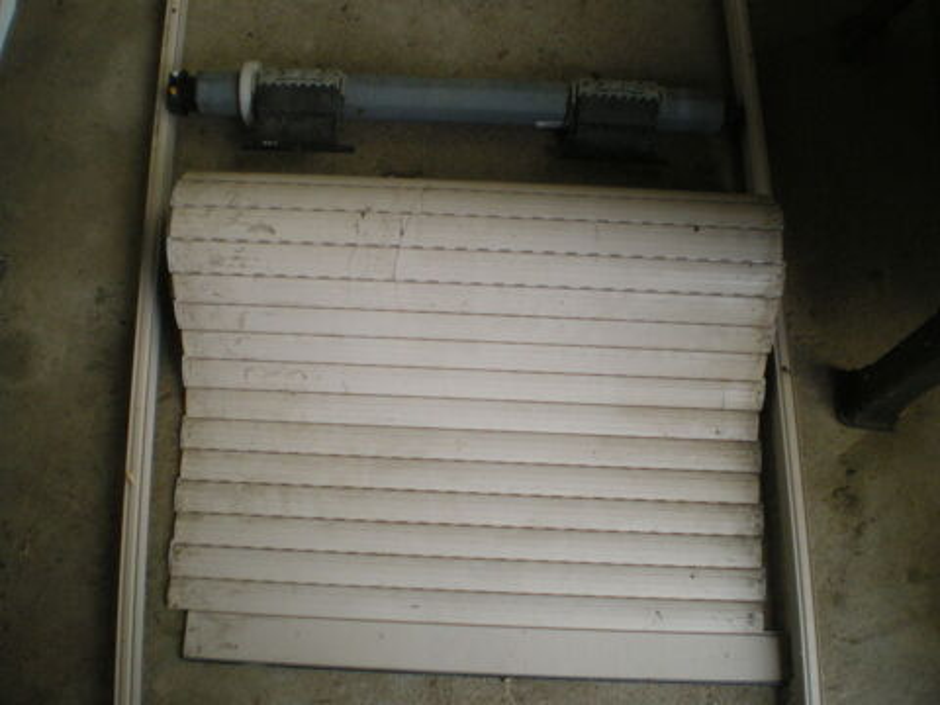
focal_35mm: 36
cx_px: 470
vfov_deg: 39.7
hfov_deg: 51.4
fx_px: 978
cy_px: 352
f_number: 3.1
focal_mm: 6.3
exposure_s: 1/50
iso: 320
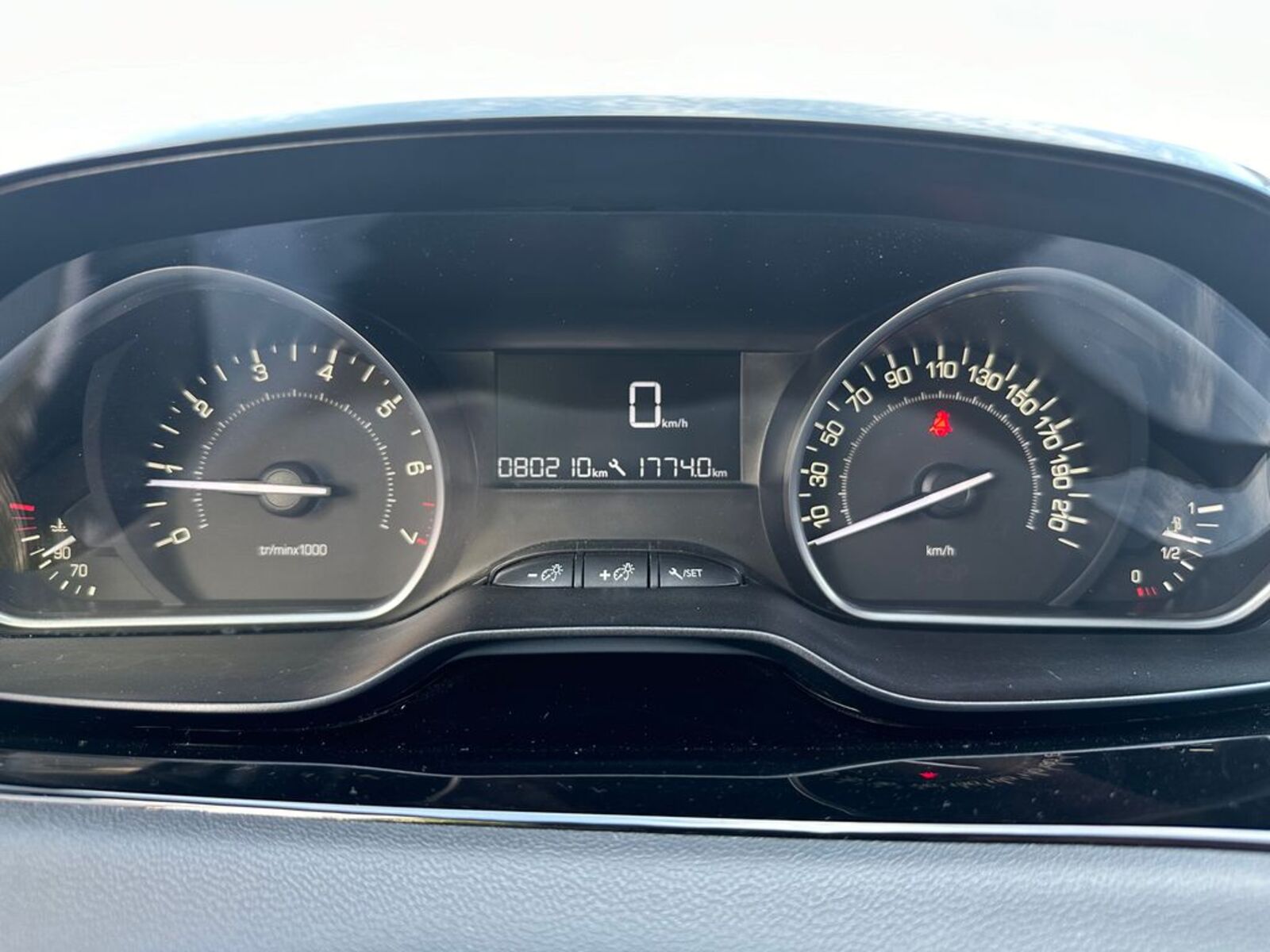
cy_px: 476
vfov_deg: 56.8
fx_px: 881
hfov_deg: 71.6
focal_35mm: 24
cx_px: 635
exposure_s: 1/73
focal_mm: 6.86
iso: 250
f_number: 1.78
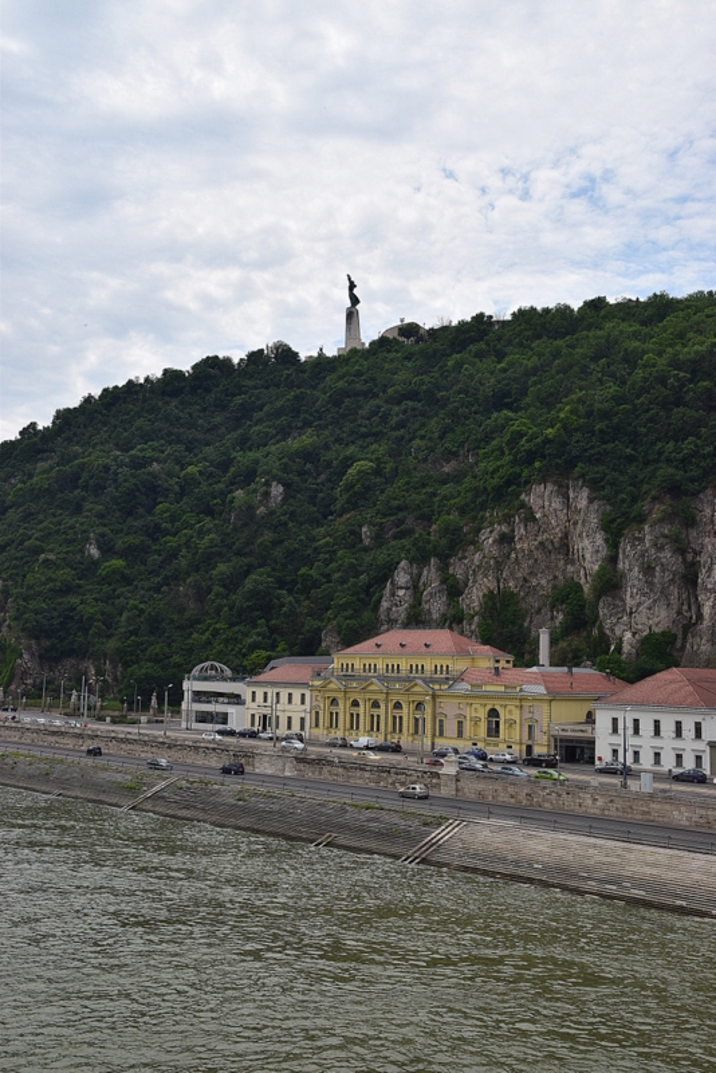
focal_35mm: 39
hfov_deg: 34.2
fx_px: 1162
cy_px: 536
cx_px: 358
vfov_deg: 49.5
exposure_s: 1/500
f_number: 11
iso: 250
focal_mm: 26
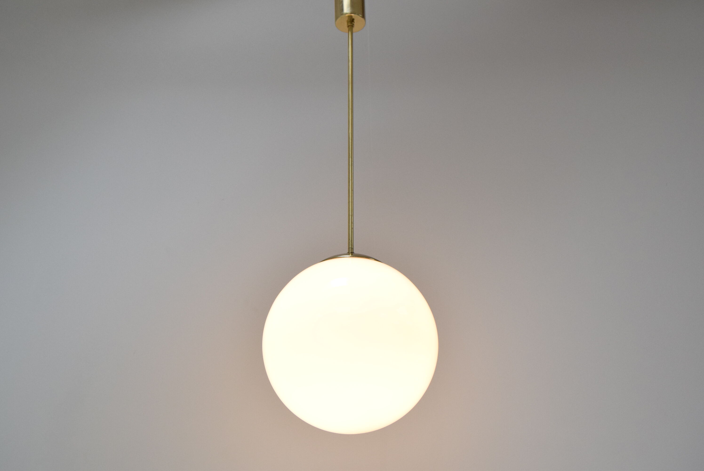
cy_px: 236
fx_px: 763
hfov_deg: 49.5
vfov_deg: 34.3
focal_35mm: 39
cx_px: 352
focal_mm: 26
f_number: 6.3
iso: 1600
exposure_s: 1/160
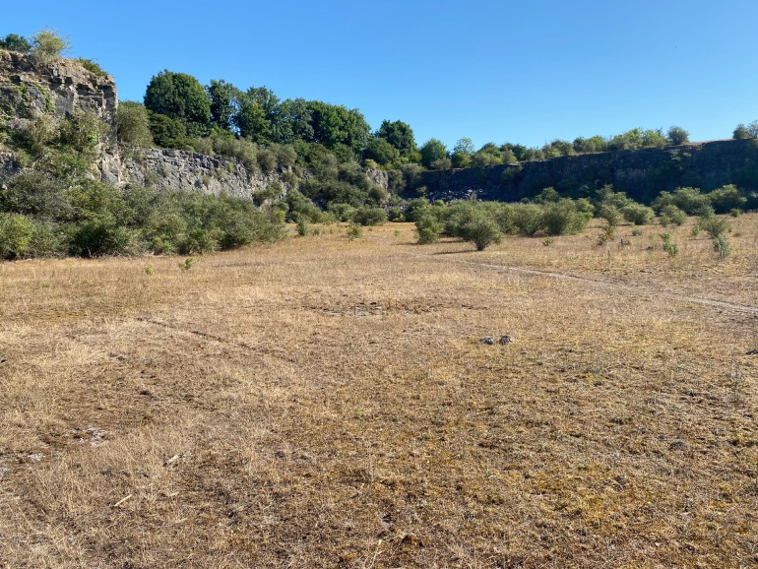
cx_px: 370
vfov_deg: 51.4
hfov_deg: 65.3
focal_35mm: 27
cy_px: 288
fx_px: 591
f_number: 1.8
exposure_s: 1/2028
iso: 32
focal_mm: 4.25
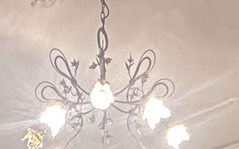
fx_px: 580
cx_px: 99
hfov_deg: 23.3
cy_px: 430
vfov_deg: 10.7
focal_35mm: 89
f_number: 2.2
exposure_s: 1/50
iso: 320
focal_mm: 2.22
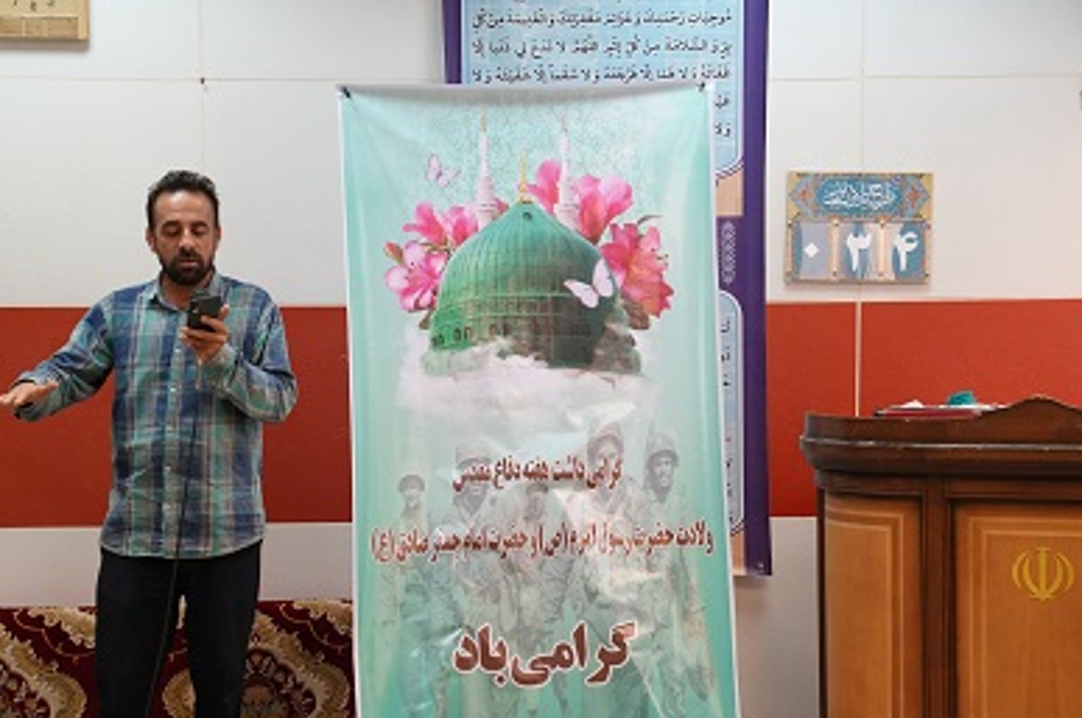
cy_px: 469
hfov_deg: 22.1
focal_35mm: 92
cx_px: 442
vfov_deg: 14.8
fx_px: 2762
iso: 2500
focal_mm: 70
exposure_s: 1/160
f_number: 4
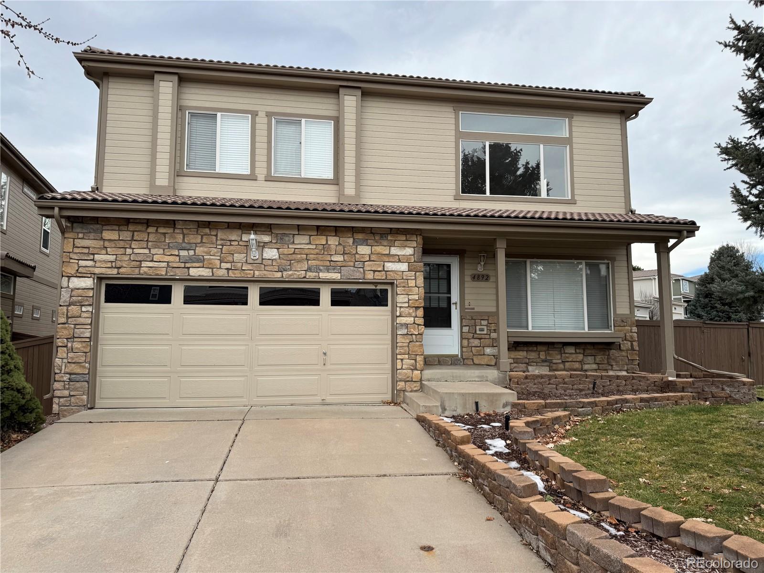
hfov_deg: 71.6
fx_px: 530
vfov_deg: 56.8
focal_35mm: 24
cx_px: 382
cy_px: 286
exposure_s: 1/966
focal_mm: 6.76
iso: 80
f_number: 1.78
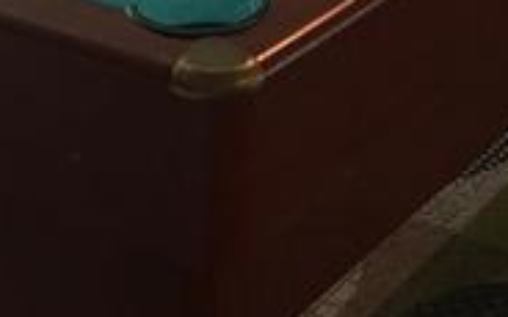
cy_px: -397
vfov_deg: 9.3
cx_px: 398
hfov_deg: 16.1
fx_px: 1786
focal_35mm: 129
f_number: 2.2
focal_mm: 4.15
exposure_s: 1/30
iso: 125
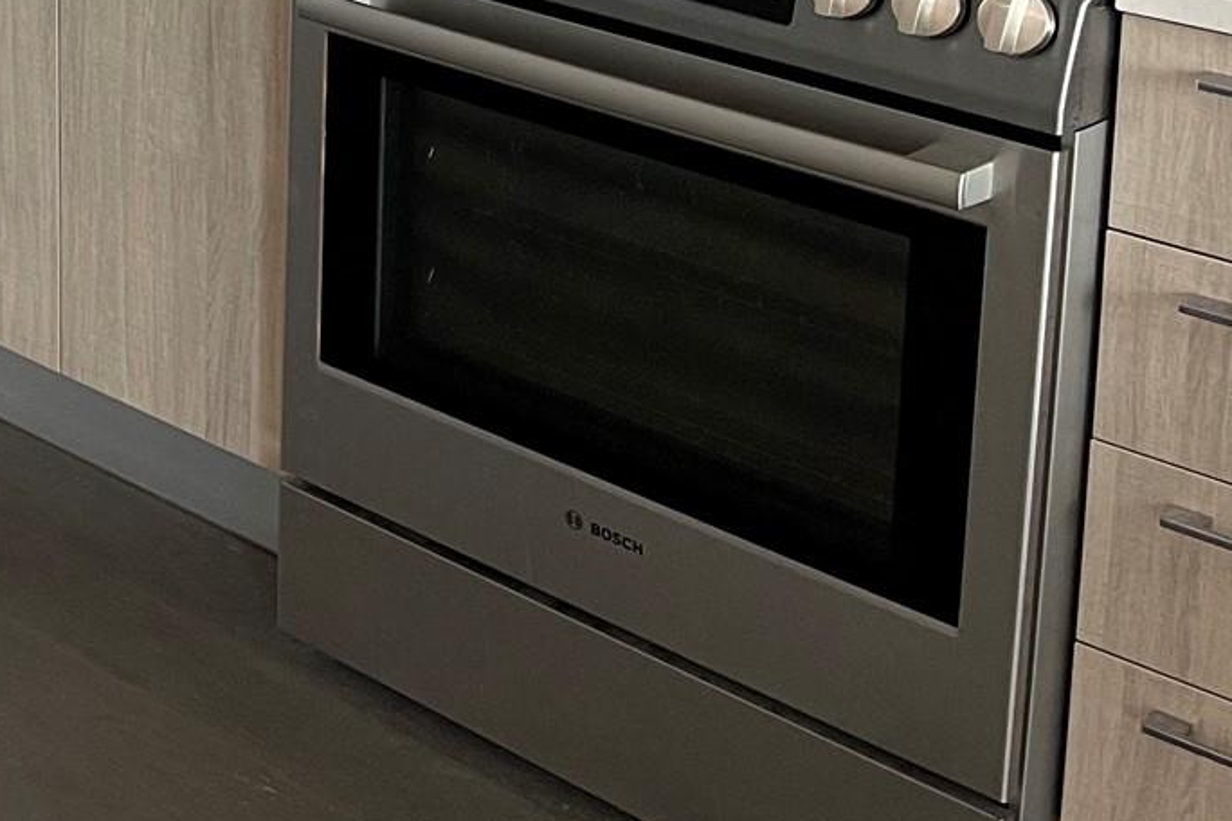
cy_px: -338
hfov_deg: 22.0
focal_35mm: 81
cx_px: -454
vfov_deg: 15.7
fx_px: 2772
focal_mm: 5.1
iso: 80
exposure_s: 1/60
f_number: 1.6
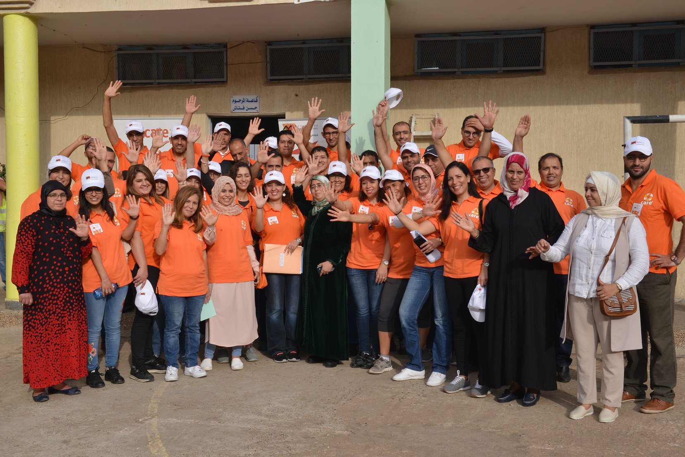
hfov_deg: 41.1
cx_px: 342
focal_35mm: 48
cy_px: 228
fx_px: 913
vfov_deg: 28.1
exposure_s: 1/250
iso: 640
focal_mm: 48
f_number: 22
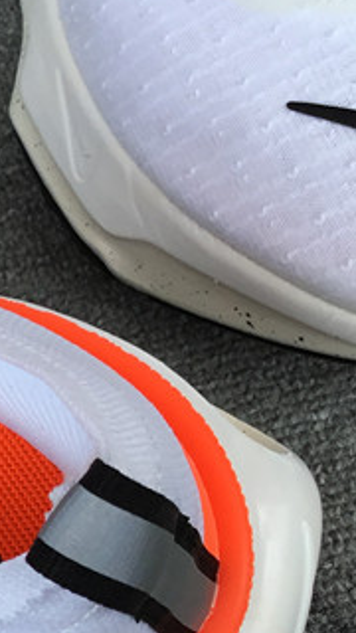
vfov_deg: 22.3
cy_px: 468
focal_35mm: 95
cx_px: -384
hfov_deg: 11.4
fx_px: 1594
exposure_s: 1/392
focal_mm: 3.3
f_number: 2.4
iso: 25
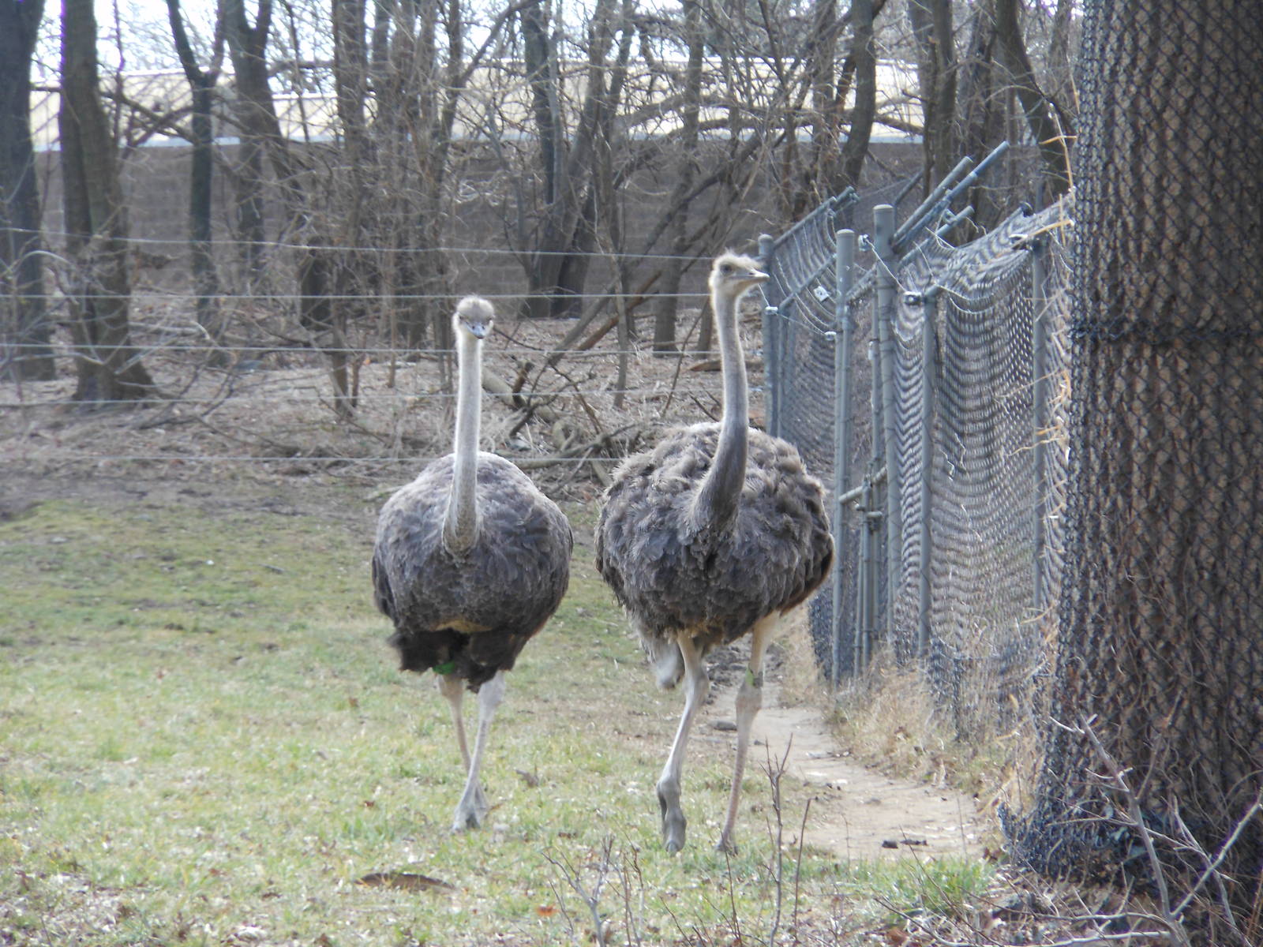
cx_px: 632
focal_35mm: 196
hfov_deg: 10.1
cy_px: 474
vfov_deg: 7.6
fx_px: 7151
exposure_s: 1/60
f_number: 5.6
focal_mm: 35
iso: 160
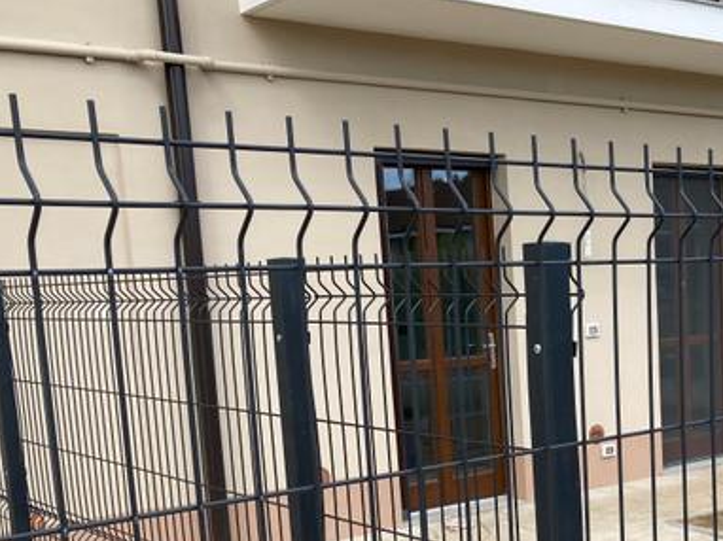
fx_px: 1148
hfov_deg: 33.0
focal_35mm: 55
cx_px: 662
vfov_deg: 25.8
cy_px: 468
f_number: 1.8
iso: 20
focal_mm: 3.99
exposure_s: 1/656
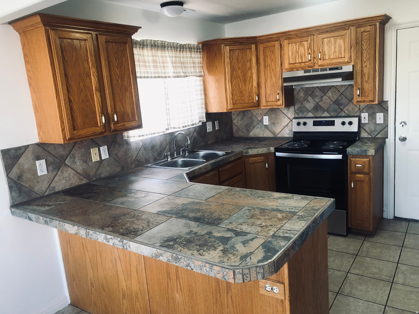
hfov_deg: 63.4
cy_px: 157
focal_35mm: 28
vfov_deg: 49.7
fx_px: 339
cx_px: 210
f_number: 1.8
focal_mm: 3.99
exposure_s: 1/24
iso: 40
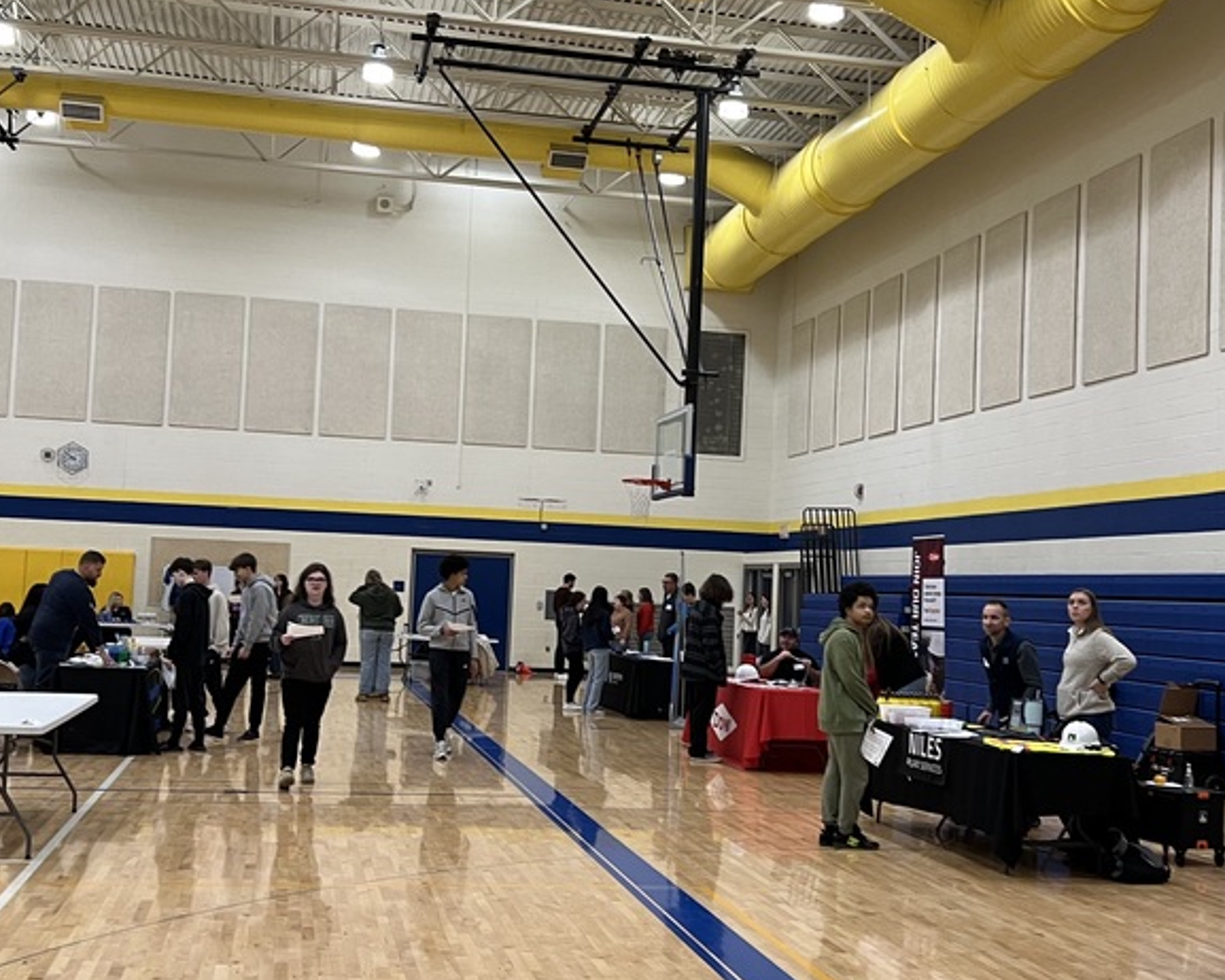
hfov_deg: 41.1
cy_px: 482
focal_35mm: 45
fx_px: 1632
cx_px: 597
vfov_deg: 33.5
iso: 100
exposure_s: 1/60
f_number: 1.5
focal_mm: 5.7
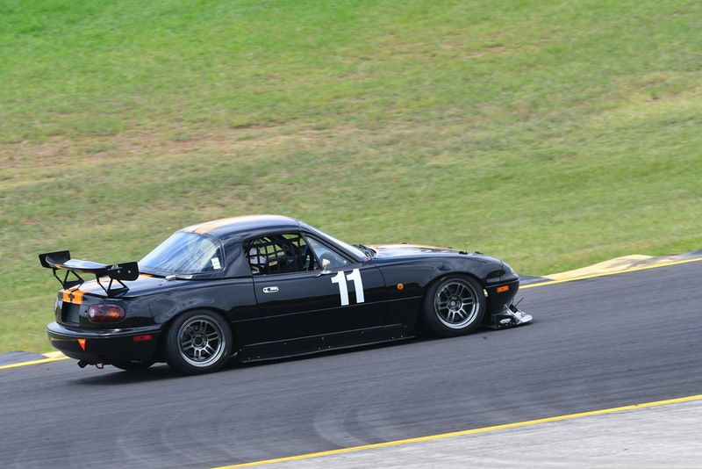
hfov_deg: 4.4
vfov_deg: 3.0
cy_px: 234
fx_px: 9070
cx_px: 351
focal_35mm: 465
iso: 800
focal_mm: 310
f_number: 11
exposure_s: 1/640
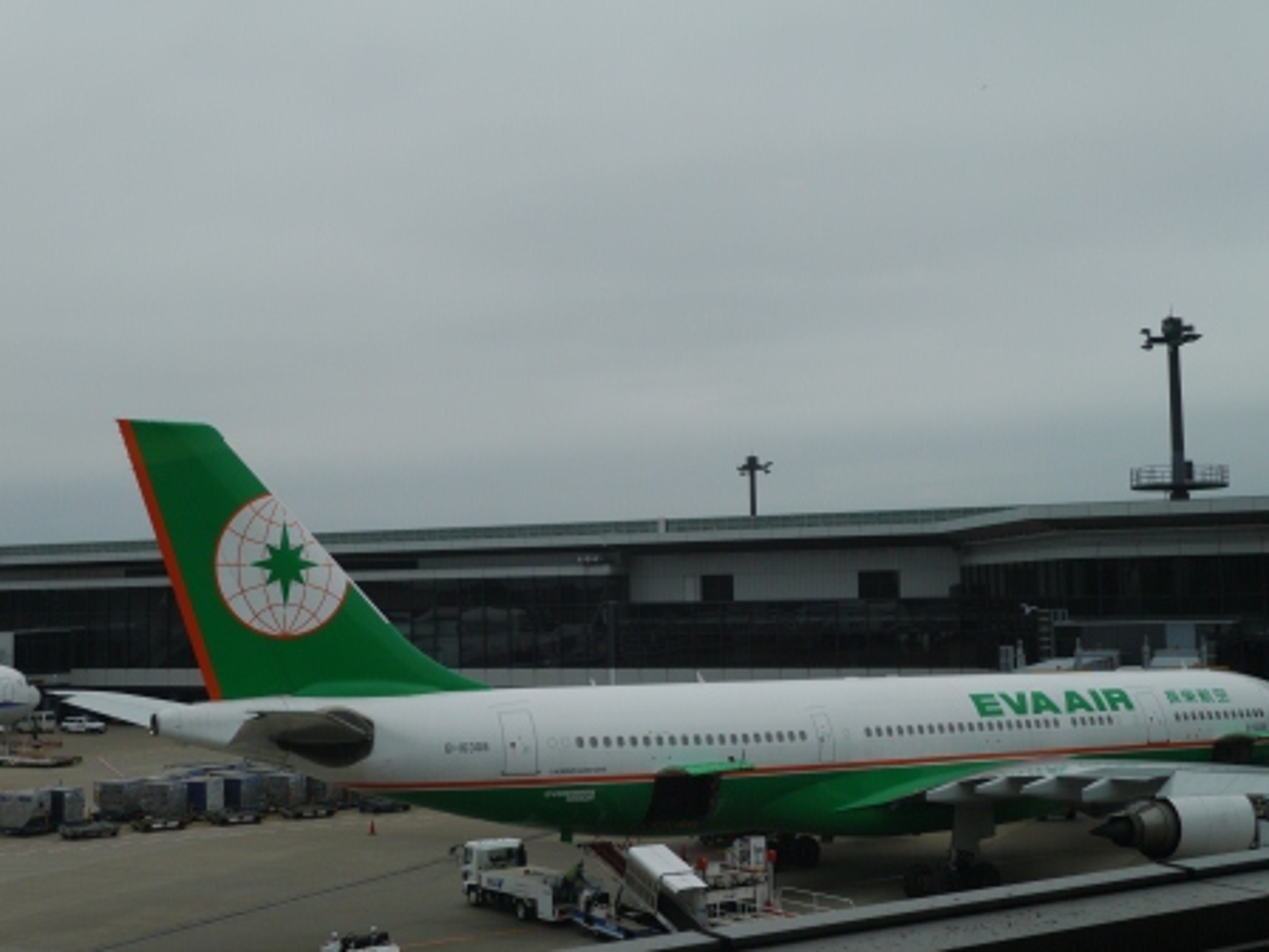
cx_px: 634
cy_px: 476
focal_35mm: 50
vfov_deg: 29.1
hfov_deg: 38.2
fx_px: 1833
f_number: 7.1
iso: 160
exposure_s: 1/250
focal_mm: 25
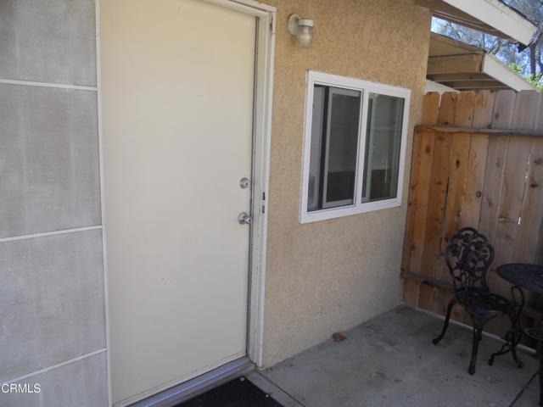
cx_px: 272
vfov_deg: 51.4
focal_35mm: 27
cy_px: 204
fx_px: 424
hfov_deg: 65.3
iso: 80
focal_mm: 4.9
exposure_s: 1/400
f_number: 3.2
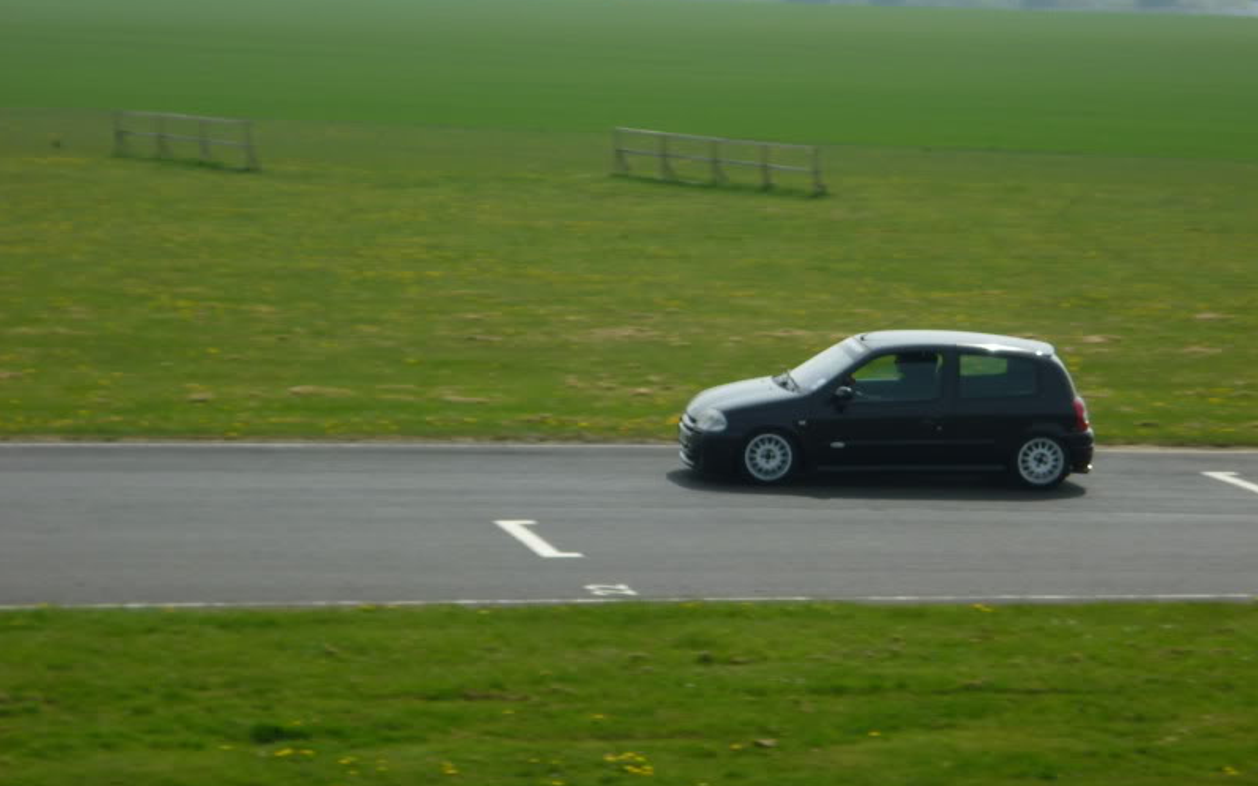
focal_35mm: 132
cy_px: 341
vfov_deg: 9.9
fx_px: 4525
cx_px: 628
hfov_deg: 15.8
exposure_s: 1/500
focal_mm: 20.6
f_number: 5.6
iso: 80
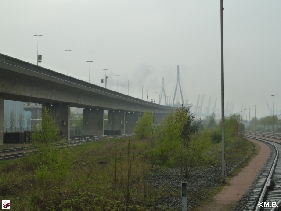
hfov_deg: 23.6
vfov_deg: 17.8
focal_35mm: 83
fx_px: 674
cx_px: 140
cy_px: 106
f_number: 4.2
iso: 125
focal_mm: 13.7
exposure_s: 1/160
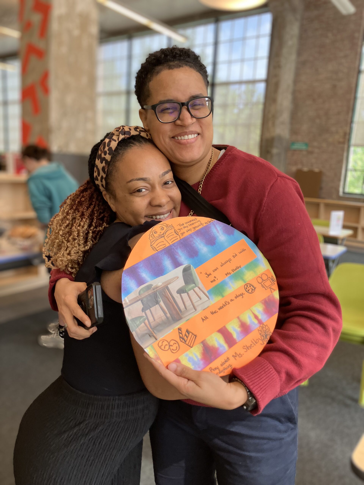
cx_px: 182
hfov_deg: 49.7
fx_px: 393
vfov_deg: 63.4
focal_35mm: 28
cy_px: 242
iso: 80
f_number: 1.8
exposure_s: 1/94
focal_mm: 3.99
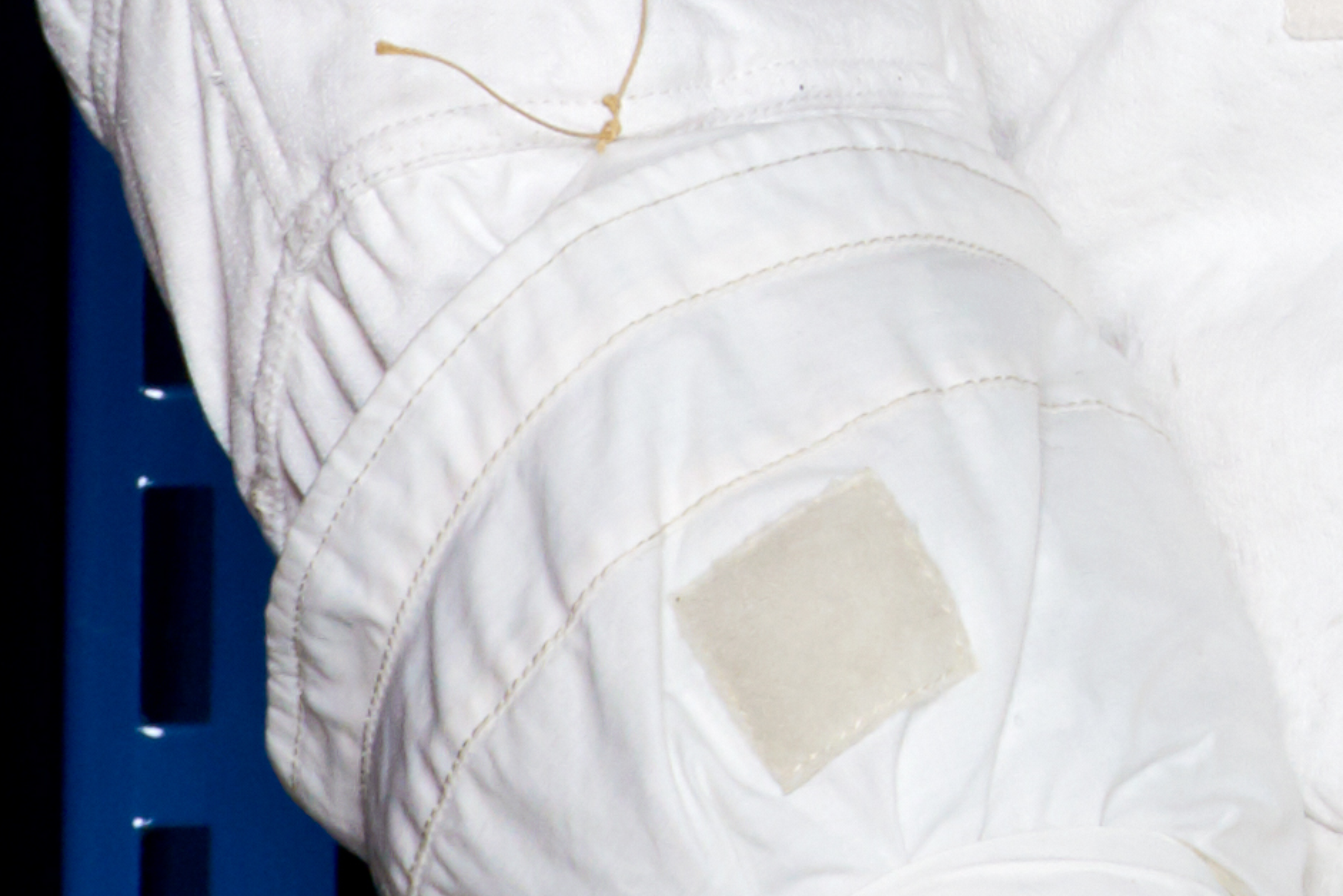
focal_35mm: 428
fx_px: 15971
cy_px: -2250
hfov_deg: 4.5
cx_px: 5033
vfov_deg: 3.1
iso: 400
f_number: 11
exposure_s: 1/40
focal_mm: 56
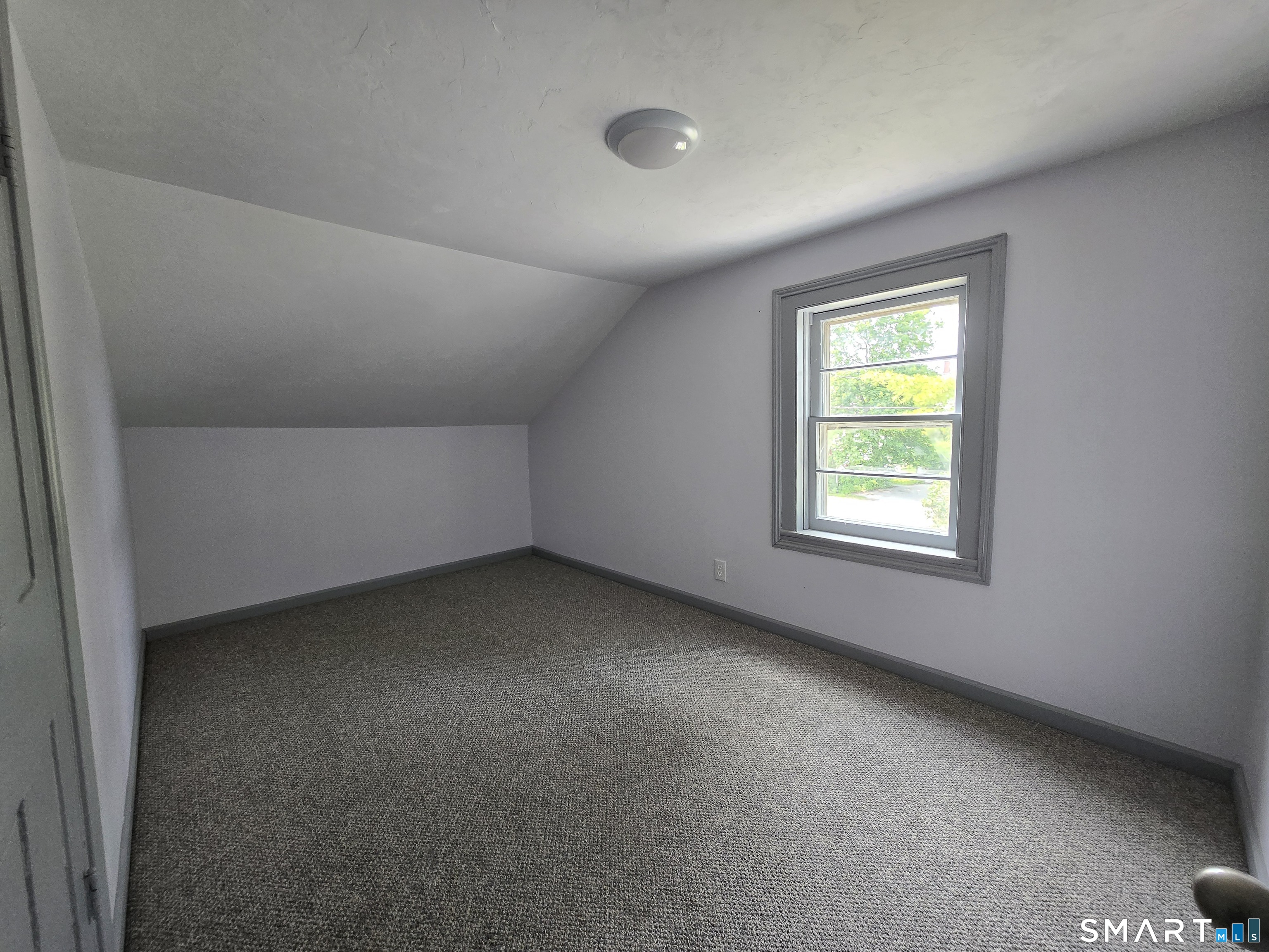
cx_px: 634
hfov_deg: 106.2
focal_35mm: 13
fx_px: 477
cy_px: 476
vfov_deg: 89.9
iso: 100
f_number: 2.2
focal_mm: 1.7
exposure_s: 1/60
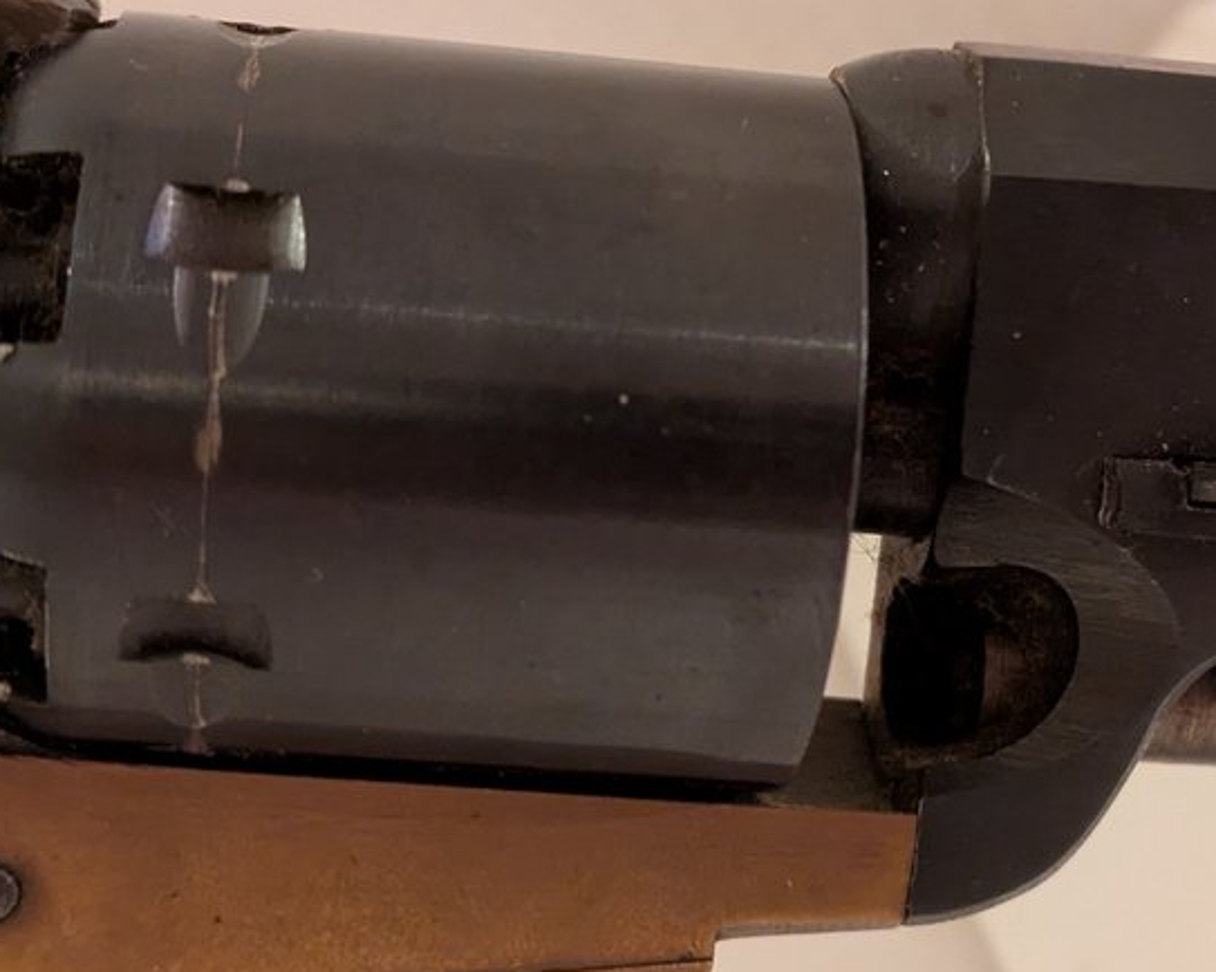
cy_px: 348
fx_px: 2446
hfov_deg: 27.8
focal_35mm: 68
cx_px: 802
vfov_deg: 22.4
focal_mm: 5.43
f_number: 1.89
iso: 1533
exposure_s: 1/24
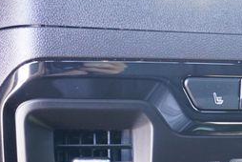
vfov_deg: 16.8
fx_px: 533
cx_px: 200
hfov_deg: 25.1
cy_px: 174
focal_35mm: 79
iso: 2500
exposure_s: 1/60
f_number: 4
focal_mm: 21
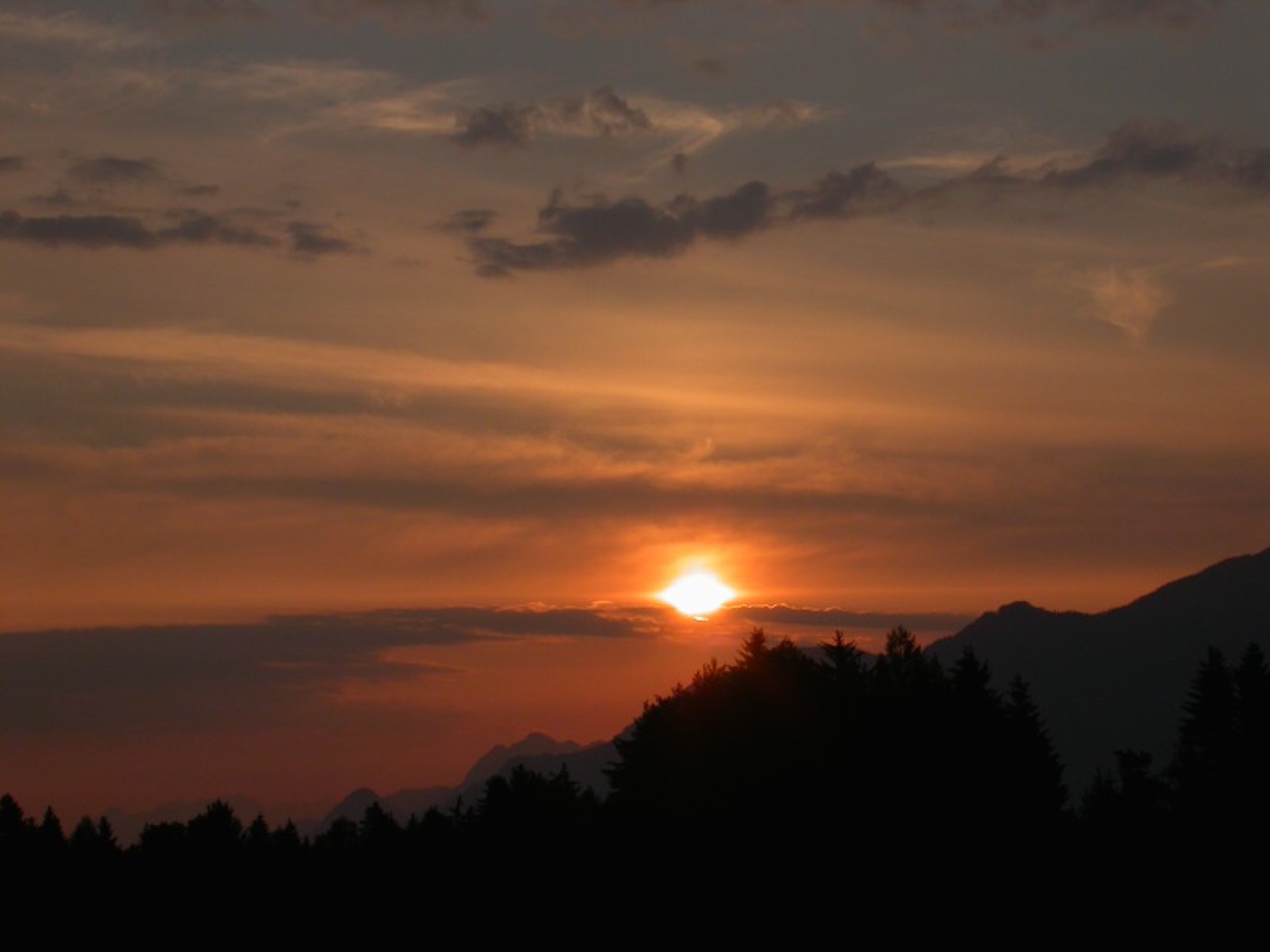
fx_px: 3706
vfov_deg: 14.6
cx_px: 635
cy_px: 476
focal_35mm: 101
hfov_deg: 19.4
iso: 100
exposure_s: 1/317
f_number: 8
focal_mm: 20.9
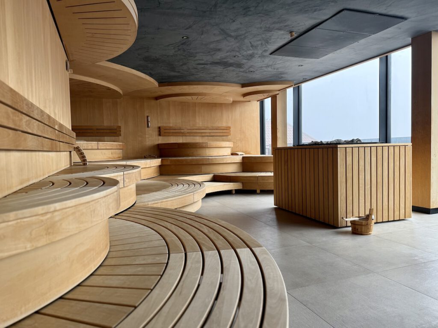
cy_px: 164
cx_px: 219
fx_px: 304
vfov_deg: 56.8
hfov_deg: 71.6
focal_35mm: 24
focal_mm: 6.76
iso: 100
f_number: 1.78
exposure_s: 1/229
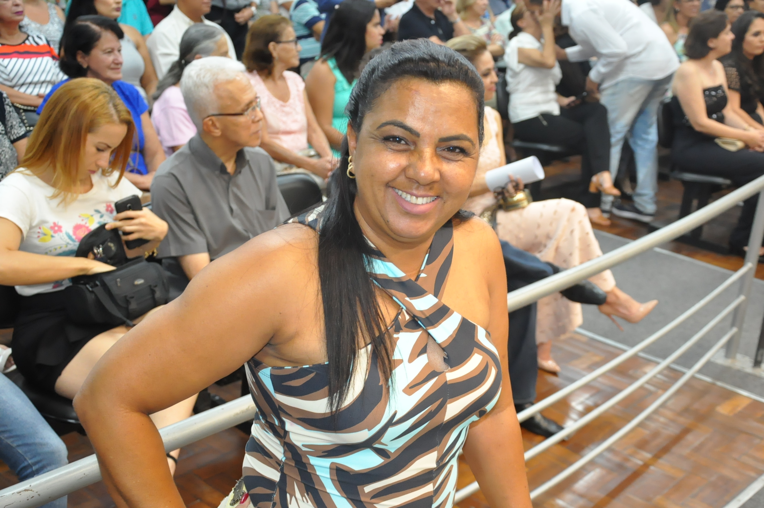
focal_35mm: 48
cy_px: 254
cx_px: 382
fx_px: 1017
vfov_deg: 28.0
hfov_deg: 41.2
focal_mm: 32
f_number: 5
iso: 2000
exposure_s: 1/60
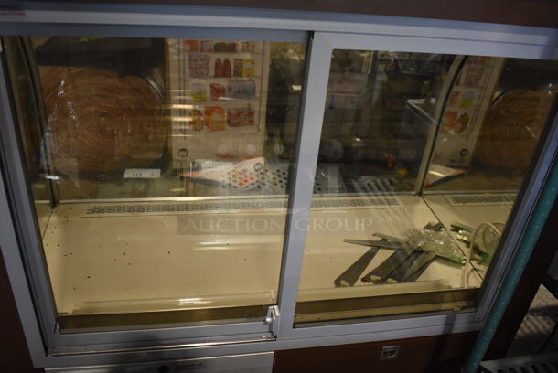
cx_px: 279
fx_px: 489
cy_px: 186
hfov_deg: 59.4
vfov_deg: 41.8
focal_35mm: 32
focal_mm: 21
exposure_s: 1/125
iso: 2000
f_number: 3.8
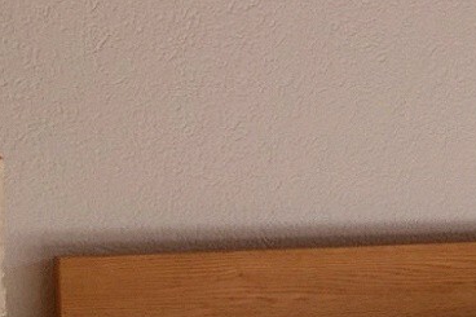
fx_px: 1213
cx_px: 1198
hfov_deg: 13.9
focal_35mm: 92
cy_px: 177
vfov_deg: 14.9
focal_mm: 11
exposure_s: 1/2
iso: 400
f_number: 9
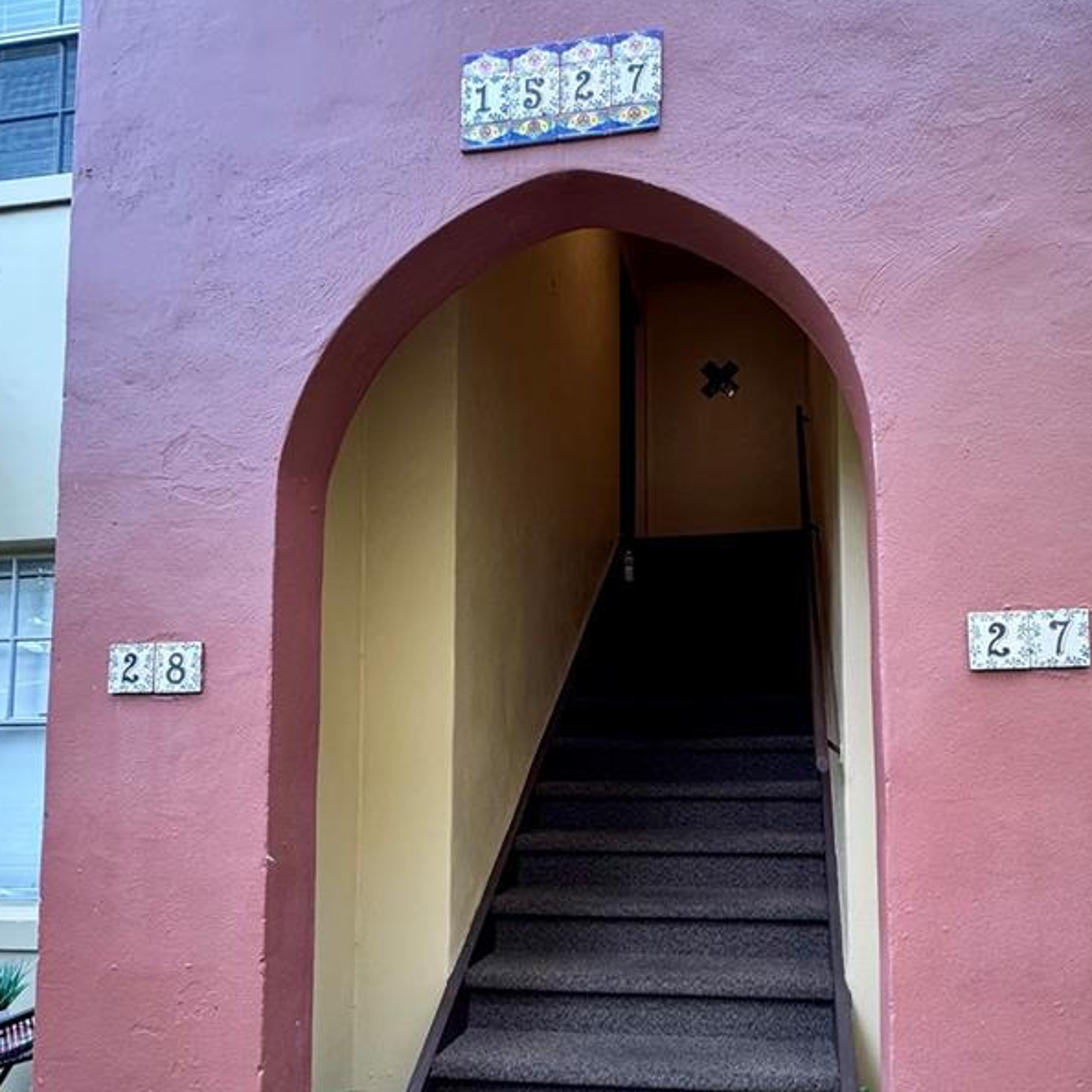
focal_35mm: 25
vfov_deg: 61.7
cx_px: 653
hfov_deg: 62.4
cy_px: 710
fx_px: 892
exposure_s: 1/120
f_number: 2.2
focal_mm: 2.22
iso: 250
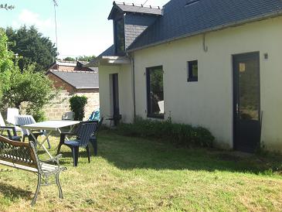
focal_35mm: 38
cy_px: 106
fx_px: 310
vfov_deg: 37.7
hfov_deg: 49.0
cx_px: 141
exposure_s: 1/200
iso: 80
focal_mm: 7.9
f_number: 4
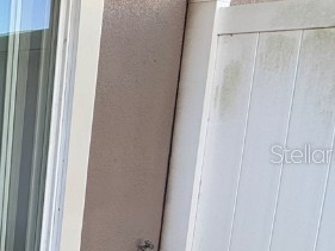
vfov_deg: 28.5
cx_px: -228
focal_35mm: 51
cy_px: 153
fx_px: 494
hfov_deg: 24.0
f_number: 2.2
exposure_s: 1/224
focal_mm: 2.22
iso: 50
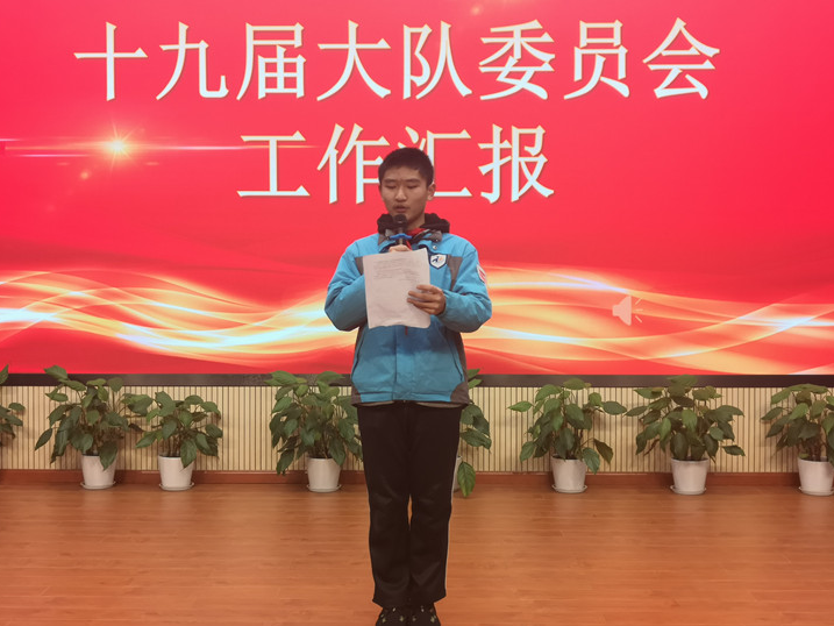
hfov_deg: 39.6
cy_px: 303
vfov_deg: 30.3
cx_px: 401
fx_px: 1157
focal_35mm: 48
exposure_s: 1/50
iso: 80
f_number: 1.8
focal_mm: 3.95
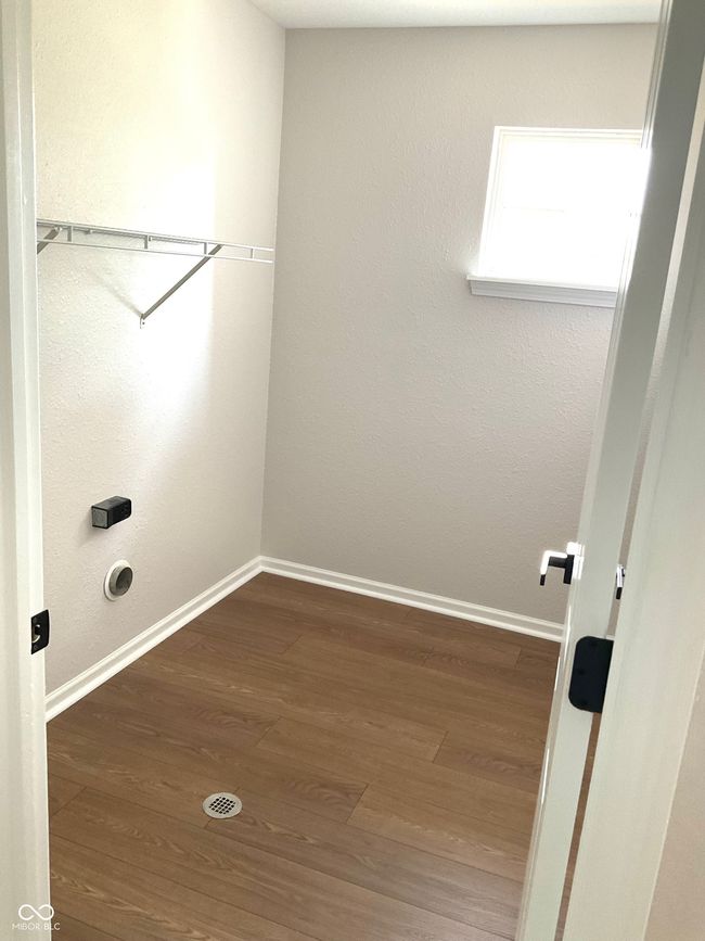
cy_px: 470
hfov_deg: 48.2
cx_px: 352
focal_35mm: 29
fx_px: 788
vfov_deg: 61.7
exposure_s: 1/60
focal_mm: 3
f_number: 1.8
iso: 100
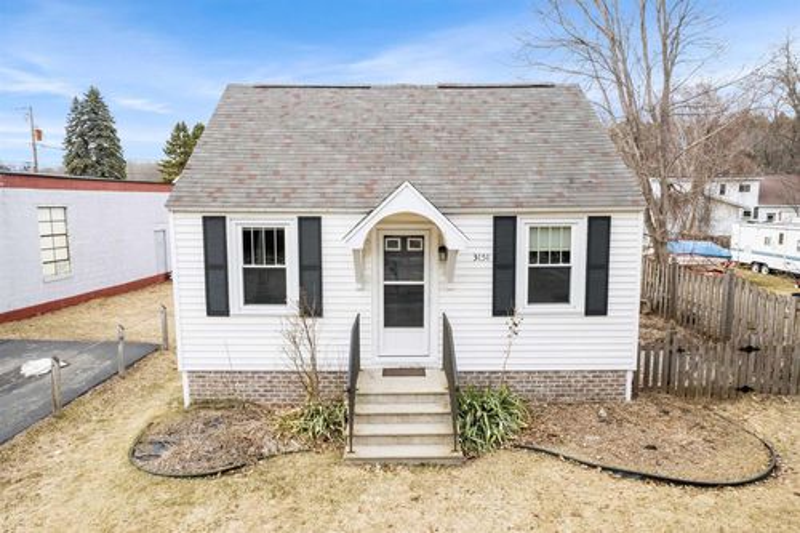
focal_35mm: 22
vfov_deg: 57.2
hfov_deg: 78.6
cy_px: 266
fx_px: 489
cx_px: 400
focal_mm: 8.38
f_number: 2.8
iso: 100
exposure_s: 1/80
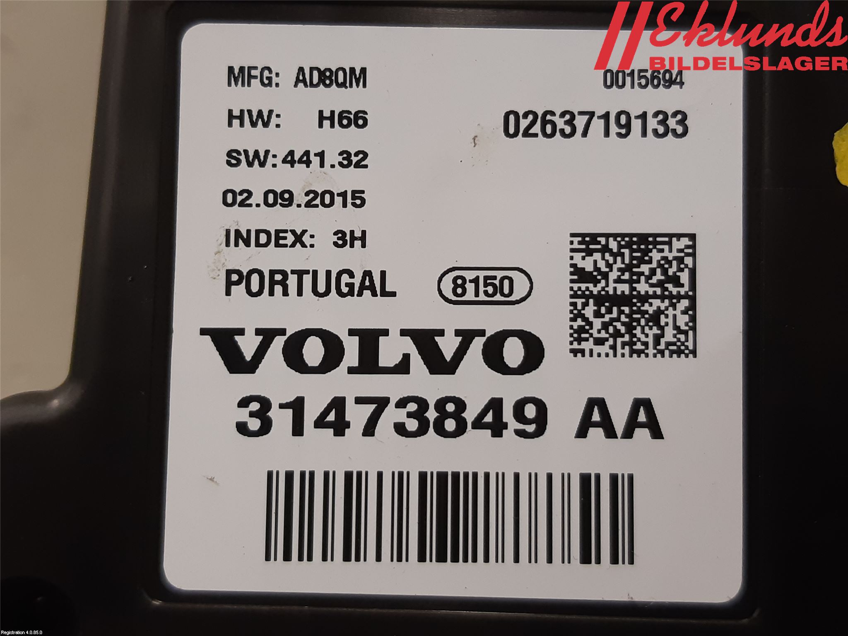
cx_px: 424
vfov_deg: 53.1
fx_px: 637
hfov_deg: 67.3
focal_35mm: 26
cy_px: 318
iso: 100
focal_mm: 3.93
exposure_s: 1/60
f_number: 1.7
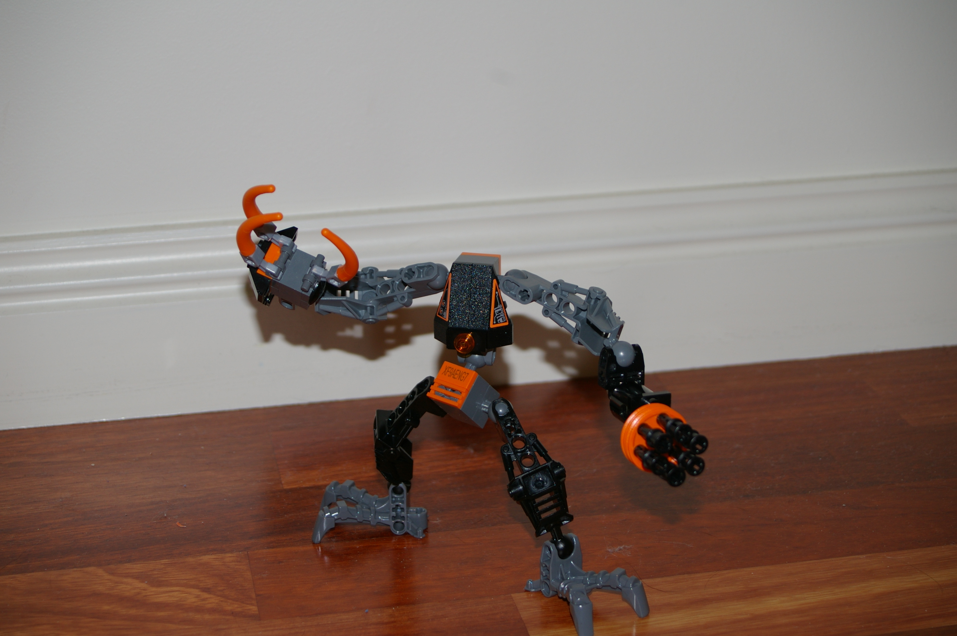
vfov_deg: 18.1
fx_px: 1992
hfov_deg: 27.0
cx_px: 478
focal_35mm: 75
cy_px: 318
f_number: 5.6
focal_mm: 50
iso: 200
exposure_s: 1/60
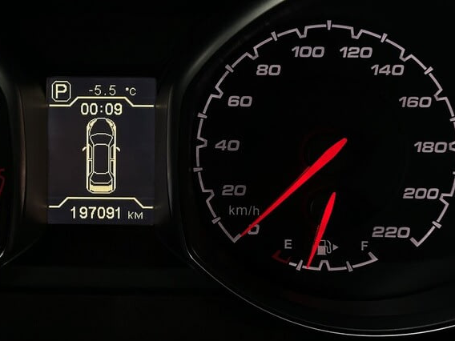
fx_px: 999
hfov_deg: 25.3
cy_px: 136
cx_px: 105
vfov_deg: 19.4
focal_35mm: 76
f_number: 1.78
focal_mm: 6.86
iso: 200
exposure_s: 1/50
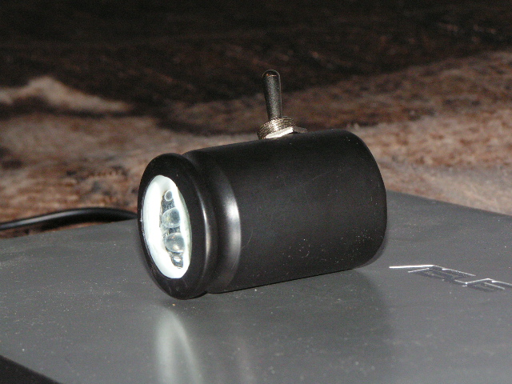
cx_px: 256
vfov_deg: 10.0
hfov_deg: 13.3
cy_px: 192
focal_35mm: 149
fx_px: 2204
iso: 200
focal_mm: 24.8
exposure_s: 1/160
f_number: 5
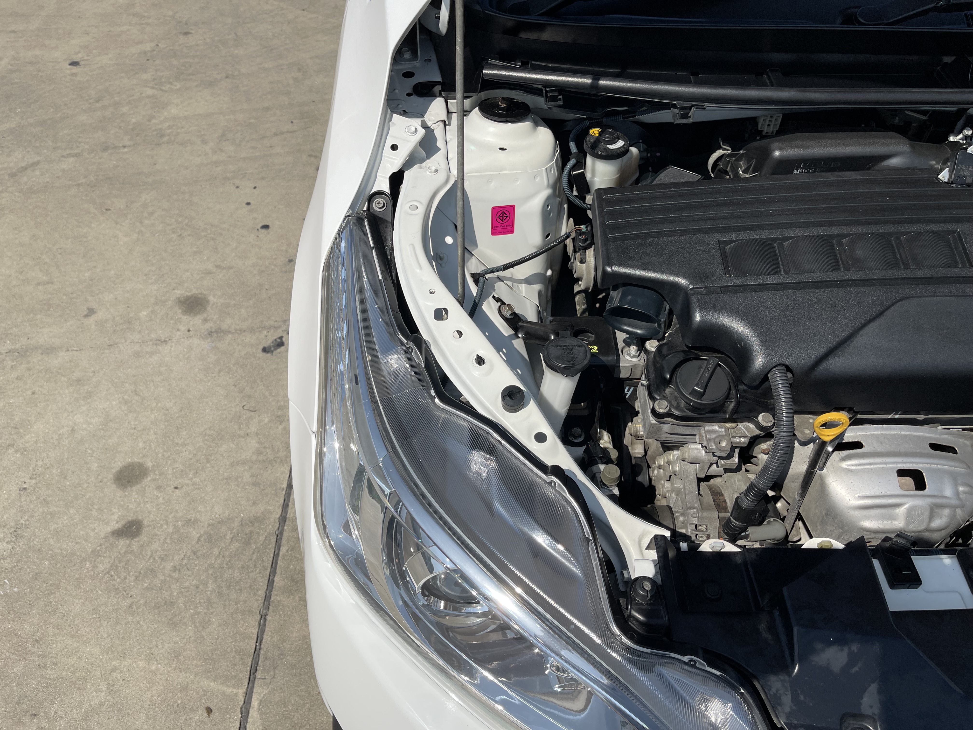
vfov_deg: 54.9
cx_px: 486
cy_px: 365
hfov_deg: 69.4
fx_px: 703
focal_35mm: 25
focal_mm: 5.1
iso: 32
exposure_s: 1/5917
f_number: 1.6
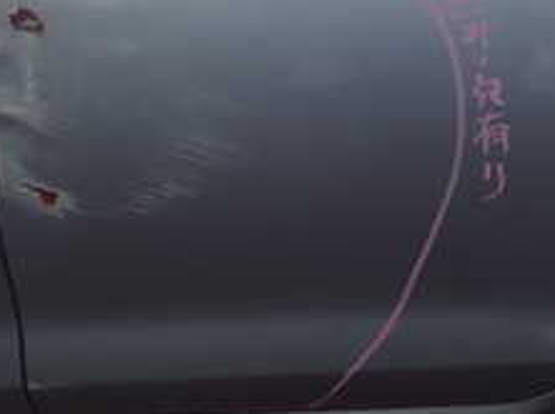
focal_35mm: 68
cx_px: 500
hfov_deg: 27.6
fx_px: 1088
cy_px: -120
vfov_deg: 19.9
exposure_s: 1/60
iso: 160
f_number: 2
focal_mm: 4.5
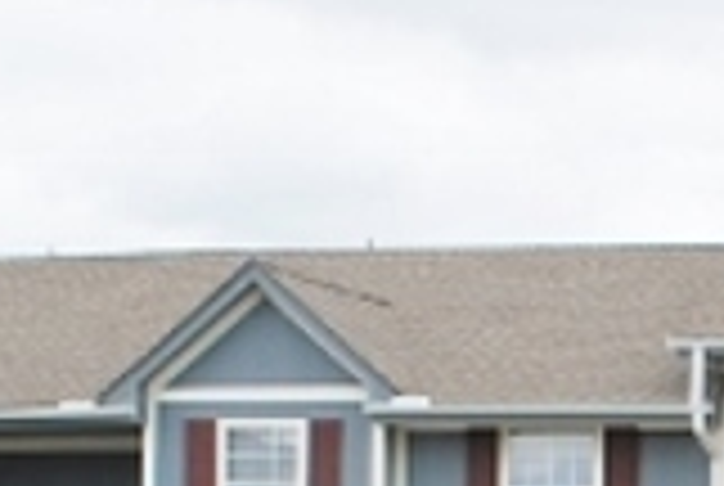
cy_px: 857
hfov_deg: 13.3
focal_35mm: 149
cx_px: 935
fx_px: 3002
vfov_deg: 8.9
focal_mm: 20
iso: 100
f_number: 8
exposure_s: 1/250
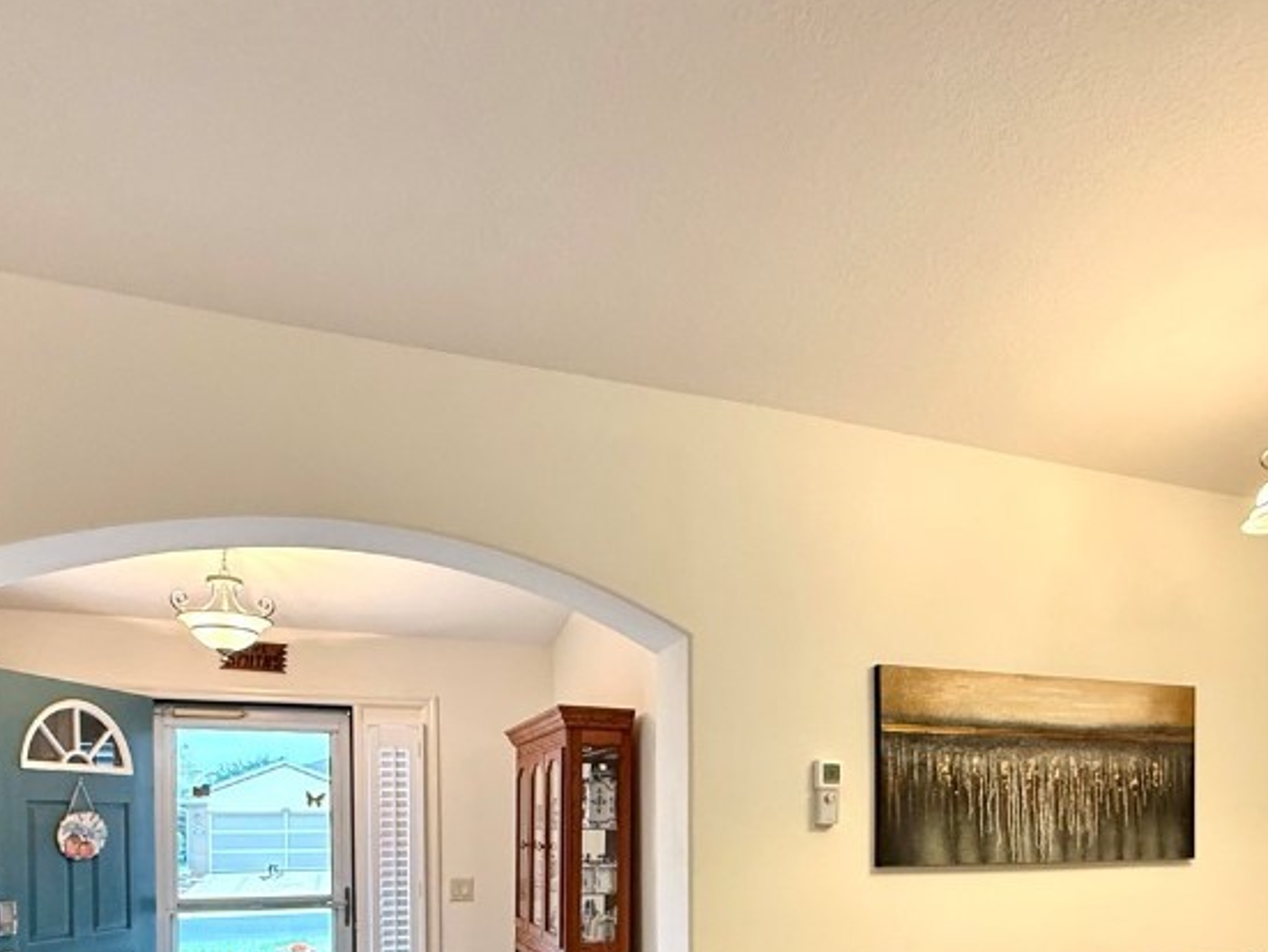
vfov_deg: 48.3
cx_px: 723
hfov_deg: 67.0
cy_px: 835
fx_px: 953
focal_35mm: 26
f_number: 2.2
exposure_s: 1/60
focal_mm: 2.22
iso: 320
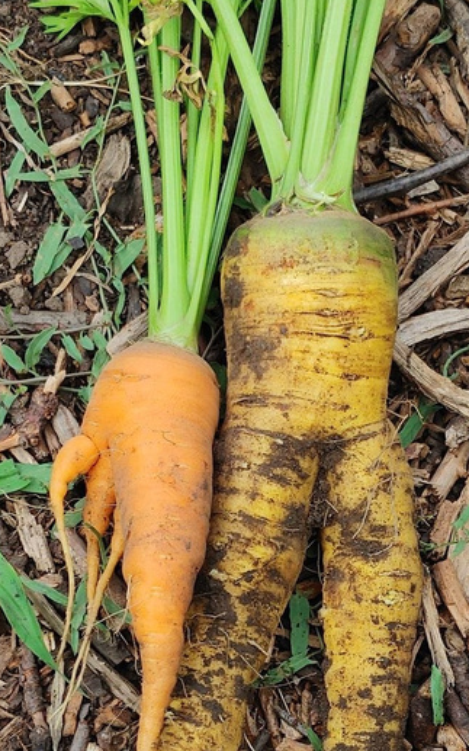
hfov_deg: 16.1
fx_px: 1657
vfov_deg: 25.3
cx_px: 245
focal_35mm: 81
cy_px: 536
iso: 50
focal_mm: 4.81
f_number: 1.8
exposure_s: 1/149
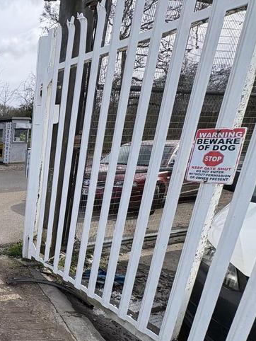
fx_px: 256
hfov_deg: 37.9
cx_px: -59
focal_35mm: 26
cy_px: 209
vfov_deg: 66.4
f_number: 2.2
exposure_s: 1/1126
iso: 64
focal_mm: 2.22
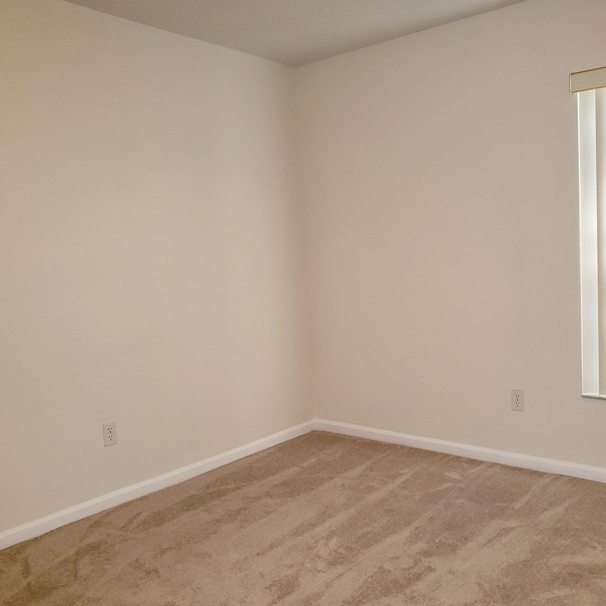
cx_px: 346
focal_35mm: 31
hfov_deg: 52.4
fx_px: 614
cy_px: 302
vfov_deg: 52.5
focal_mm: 4.3
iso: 80
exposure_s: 1/24
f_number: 1.5
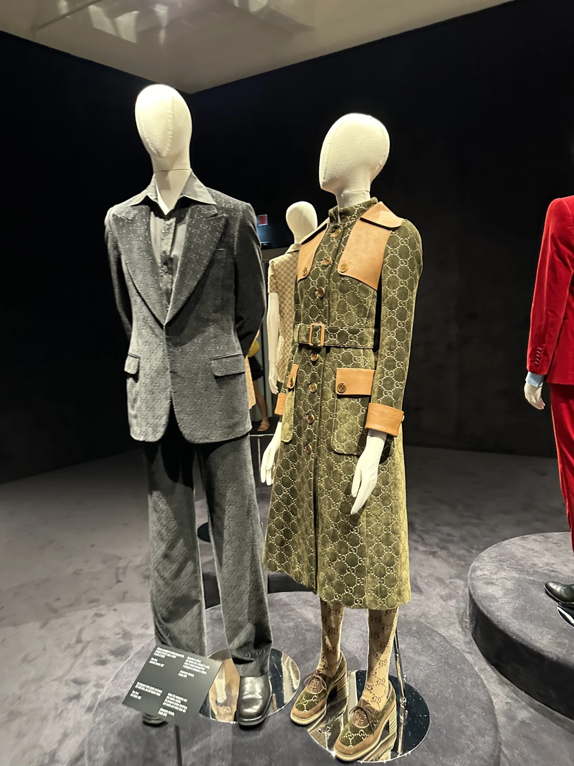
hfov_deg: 56.8
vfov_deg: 71.6
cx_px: 287
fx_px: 531
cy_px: 383
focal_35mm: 24
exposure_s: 1/50
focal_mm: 6.86
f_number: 1.78
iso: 800
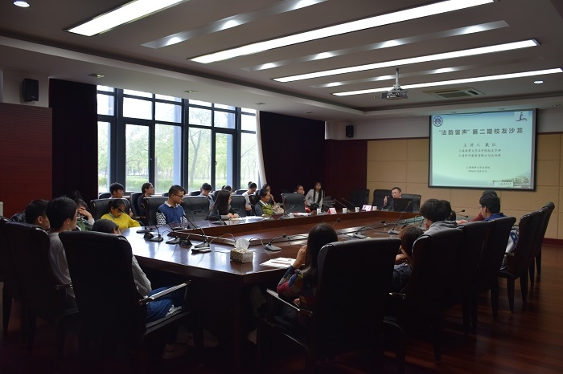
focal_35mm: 30
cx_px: 282
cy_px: 187
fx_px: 469
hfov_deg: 62.0
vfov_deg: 43.6
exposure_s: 1/60
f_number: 4
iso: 640
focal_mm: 20
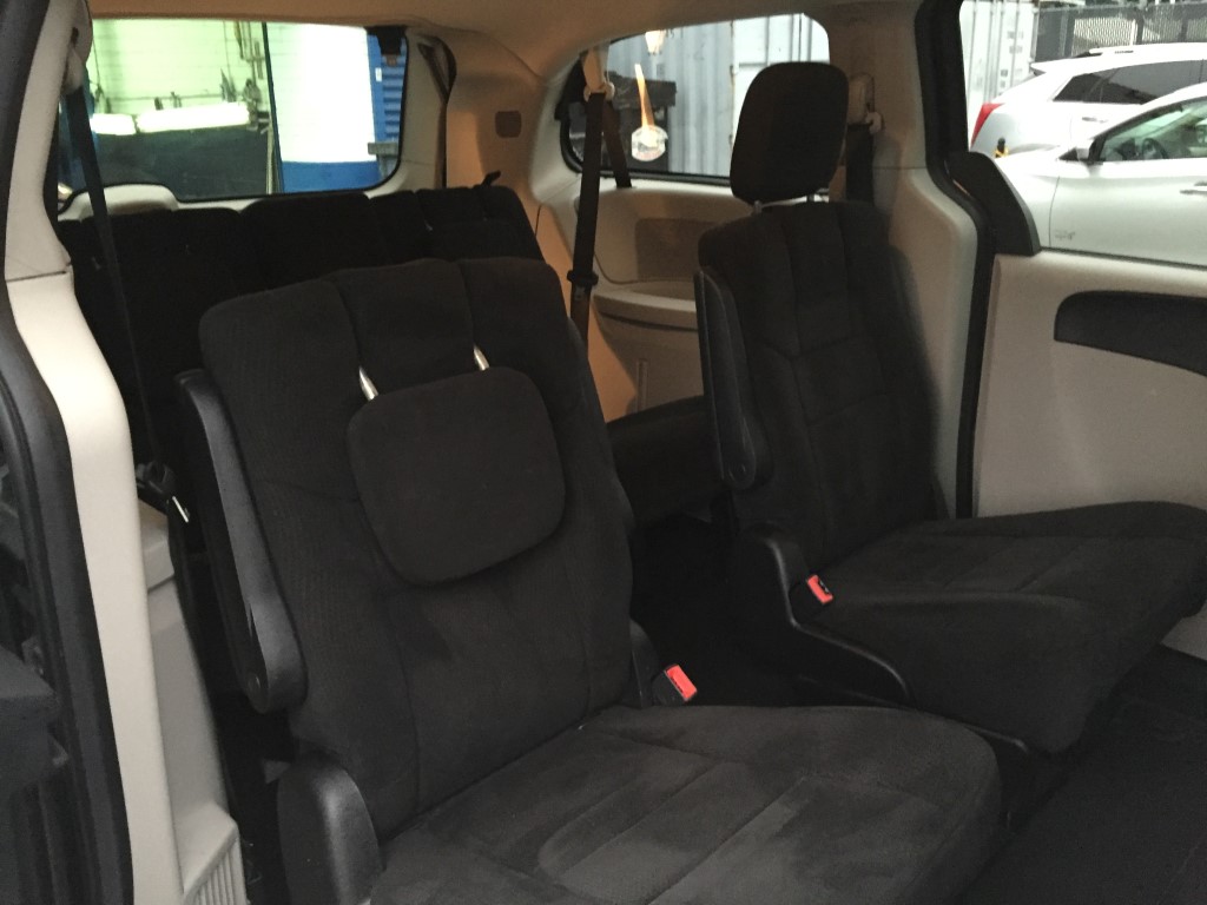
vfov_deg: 48.2
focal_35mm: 29
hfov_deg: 61.7
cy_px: 452
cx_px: 604
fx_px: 1011
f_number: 2.2
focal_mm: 4.15
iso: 320
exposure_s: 1/15
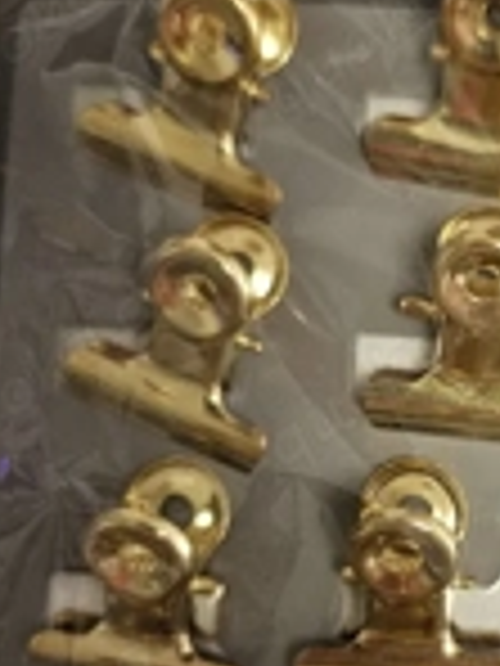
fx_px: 1194
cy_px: 414
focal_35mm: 62
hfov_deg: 22.8
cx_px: 495
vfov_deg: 31.1
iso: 125
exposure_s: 1/100
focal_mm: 5.4
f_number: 1.8
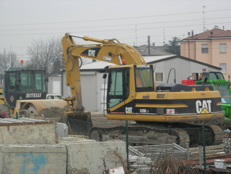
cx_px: 116
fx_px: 754
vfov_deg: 13.1
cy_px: 87
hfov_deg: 17.4
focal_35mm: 113
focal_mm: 23.4
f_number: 4.9
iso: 64
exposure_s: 1/86.8
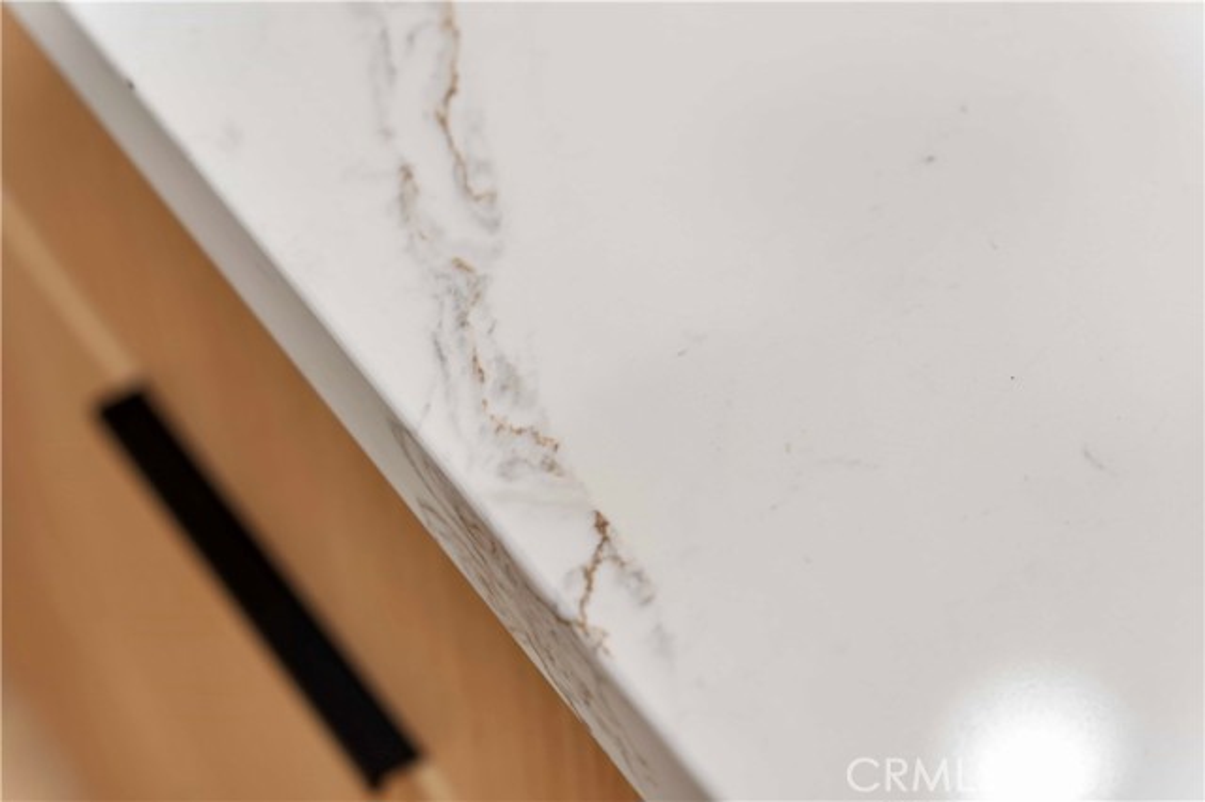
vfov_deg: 15.2
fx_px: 3011
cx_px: 602
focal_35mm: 90
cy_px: 401
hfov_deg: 22.6
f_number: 4.5
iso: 200
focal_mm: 90
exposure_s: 1/13
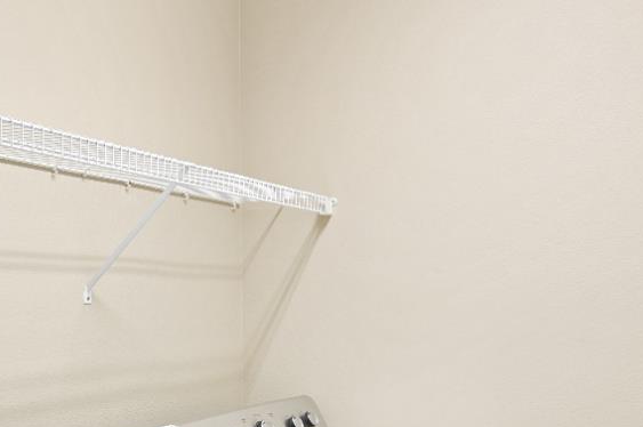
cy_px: 405
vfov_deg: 26.1
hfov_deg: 40.0
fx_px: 880
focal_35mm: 49
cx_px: 263
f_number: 4
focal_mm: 18.5
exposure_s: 1/10
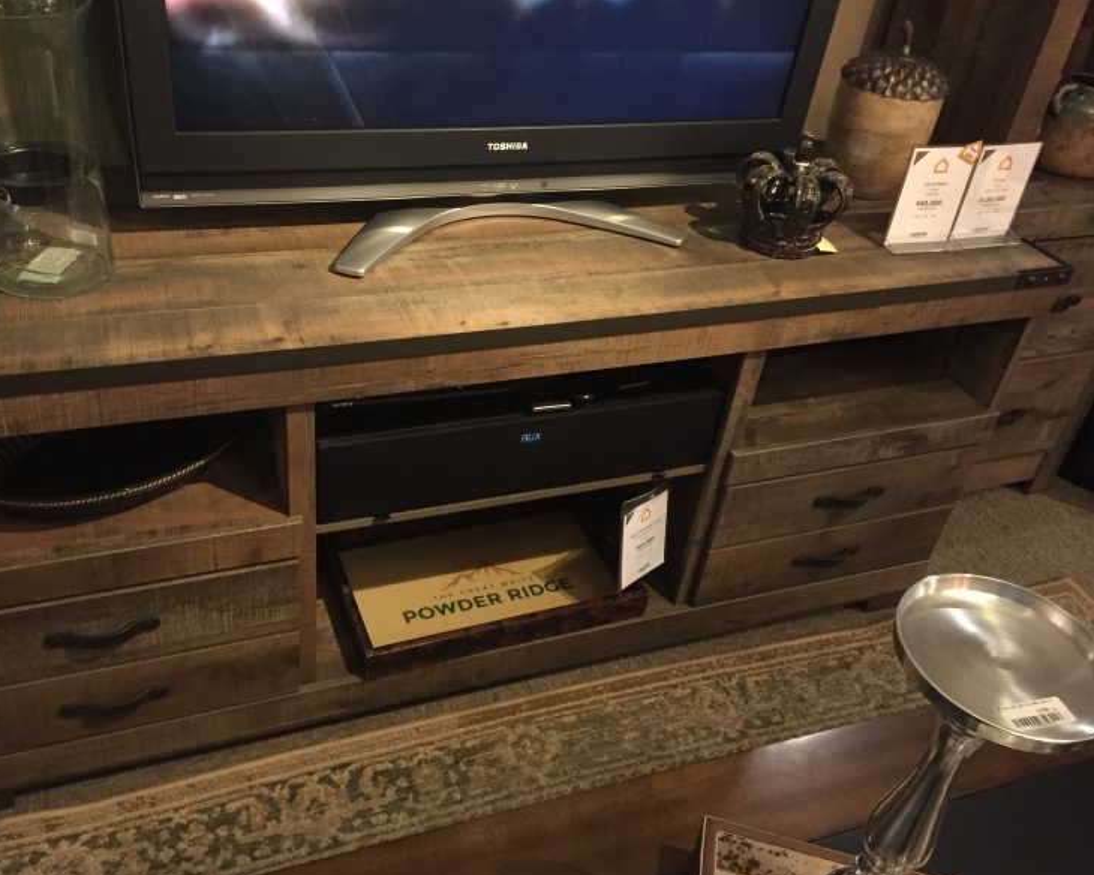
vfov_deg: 47.1
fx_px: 1004
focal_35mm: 31
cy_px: 446
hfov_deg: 57.1
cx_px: 496
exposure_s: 1/15
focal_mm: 4.15
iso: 250
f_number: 2.2
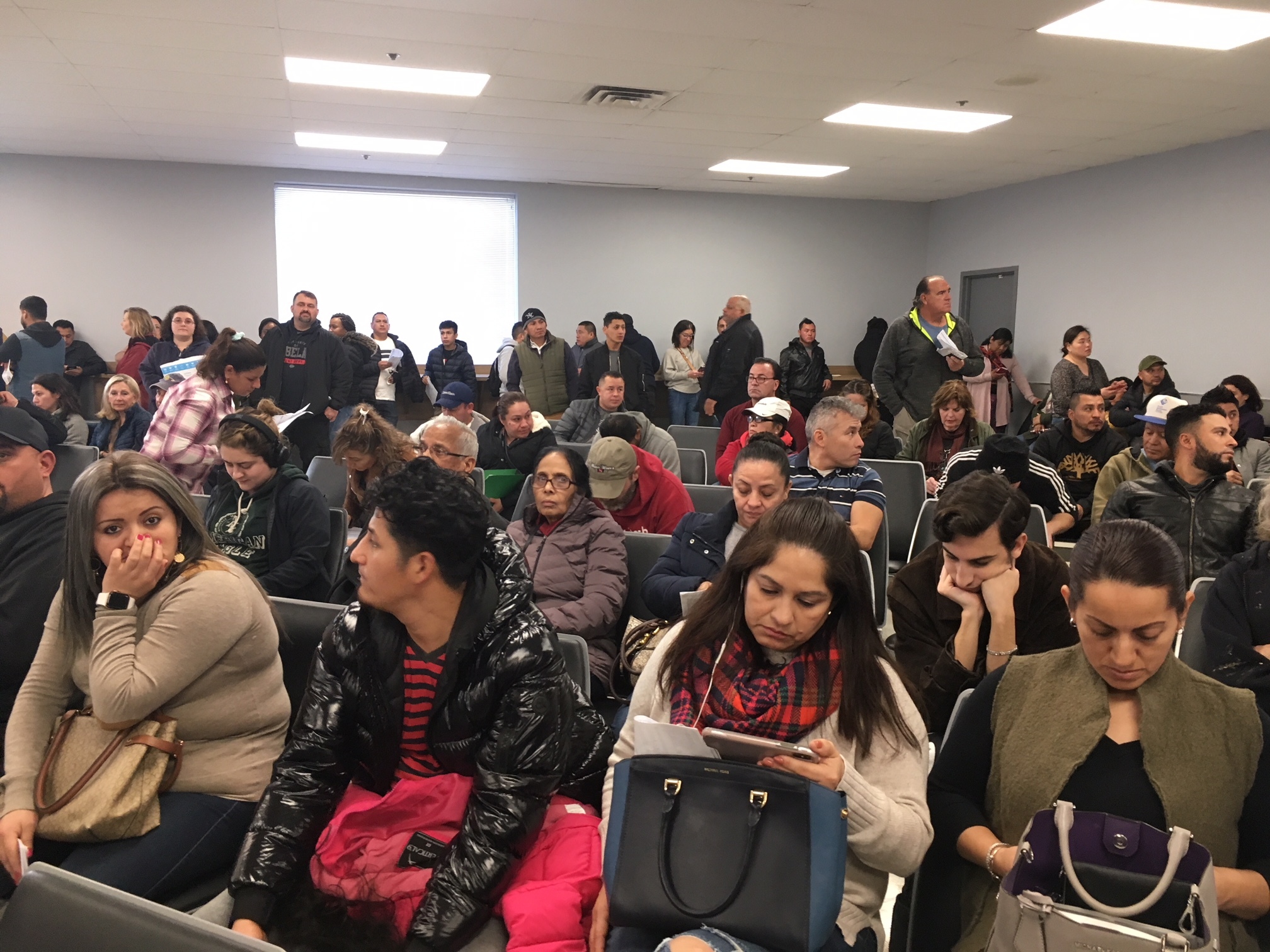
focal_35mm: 29
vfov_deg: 48.2
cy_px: 476
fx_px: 1064
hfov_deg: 61.7
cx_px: 635
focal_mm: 4.15
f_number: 2.2
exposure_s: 1/30
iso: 100
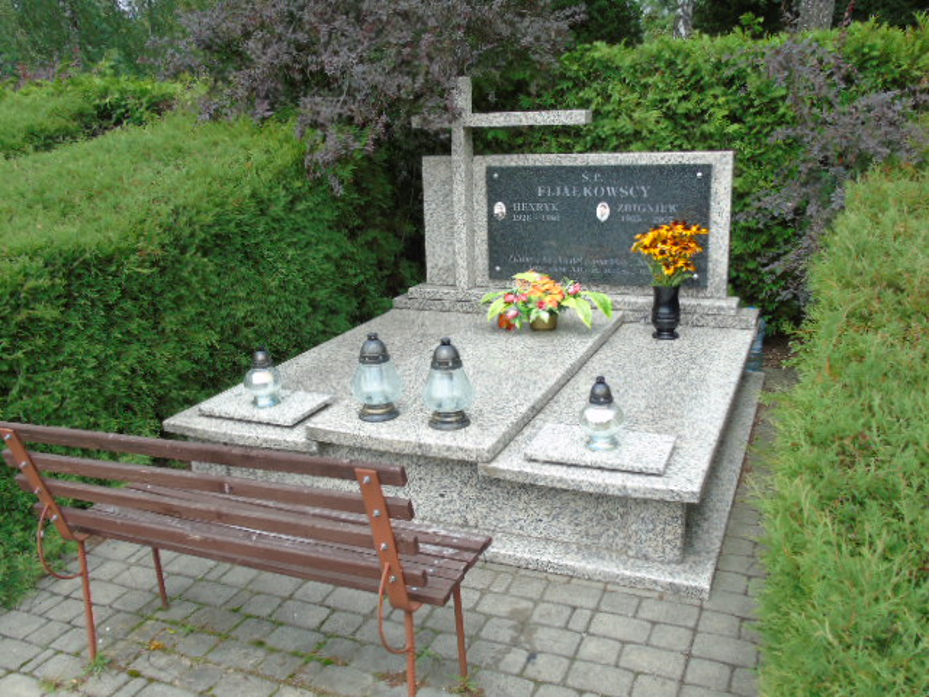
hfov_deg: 61.7
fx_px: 778
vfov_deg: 48.2
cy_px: 348
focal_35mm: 29
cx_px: 464
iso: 80
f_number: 3.6
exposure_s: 1/320
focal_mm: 5.2
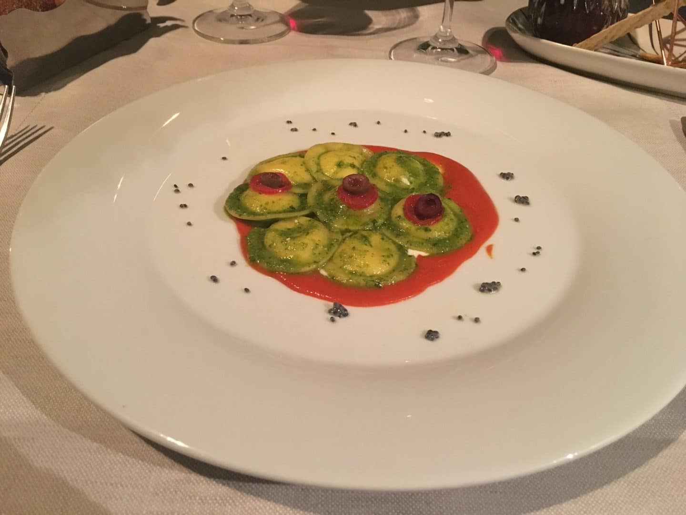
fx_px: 575
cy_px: 258
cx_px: 343
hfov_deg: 61.7
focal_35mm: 29
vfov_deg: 48.2
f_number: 2.2
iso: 320
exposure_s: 1/17
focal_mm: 4.15
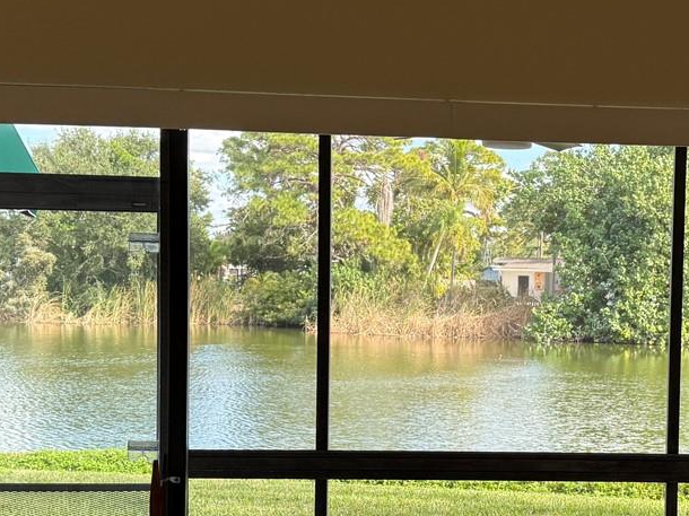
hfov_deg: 30.0
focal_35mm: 63
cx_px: 548
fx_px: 1253
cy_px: 344
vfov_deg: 23.2
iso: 100
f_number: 1.78
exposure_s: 1/501
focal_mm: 6.76
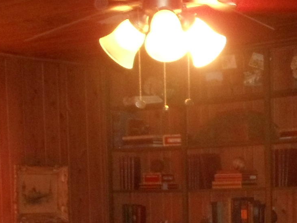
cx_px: 240
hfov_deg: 12.7
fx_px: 1330
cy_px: 302
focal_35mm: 155
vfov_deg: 9.4
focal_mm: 6
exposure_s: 1/8
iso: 400
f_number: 3.5
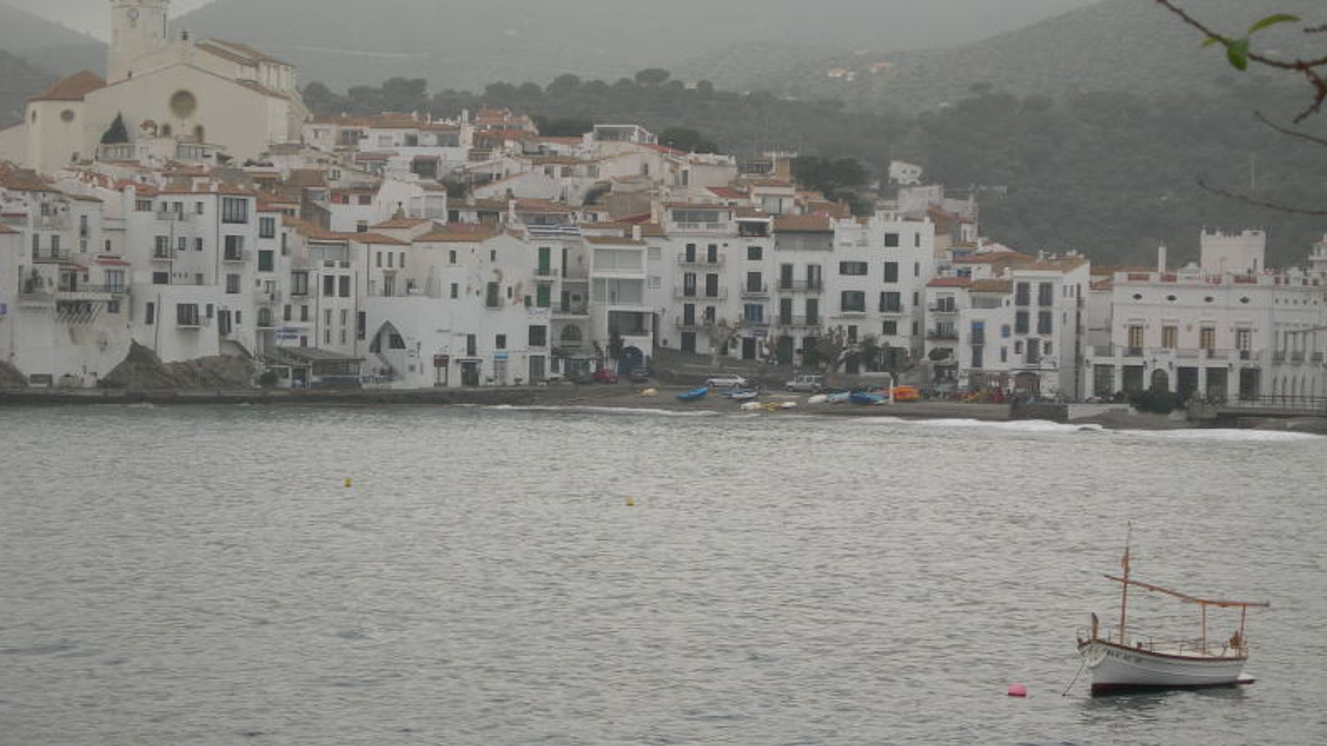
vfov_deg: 9.7
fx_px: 4398
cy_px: 365
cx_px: 661
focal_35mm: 125
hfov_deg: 17.2
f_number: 4.9
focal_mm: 23.4
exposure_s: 1/106
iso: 50
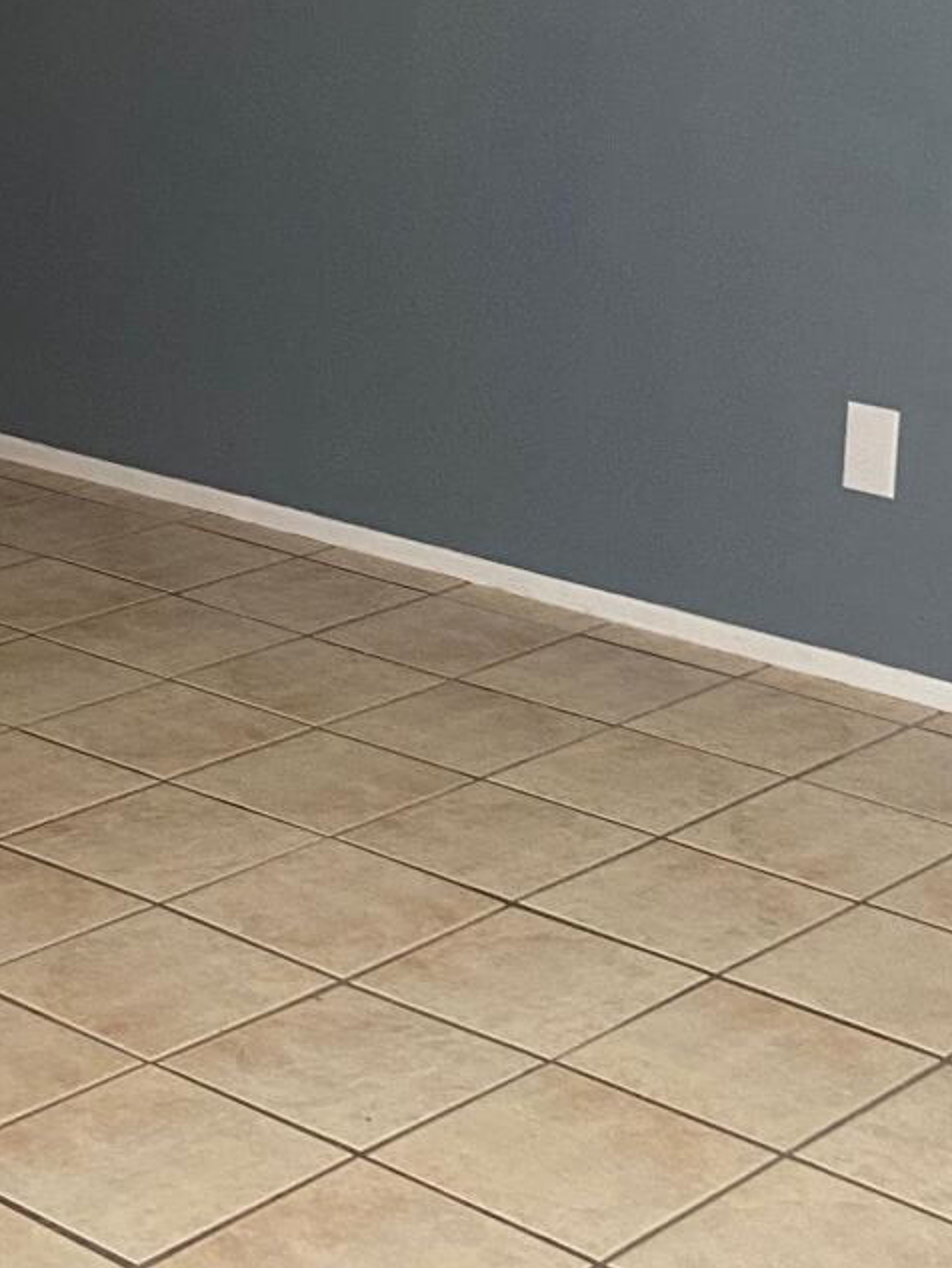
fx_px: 3005
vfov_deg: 23.6
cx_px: 376
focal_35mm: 82
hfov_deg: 18.0
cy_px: 326
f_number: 1.8
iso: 160
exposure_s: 1/60
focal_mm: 4.25
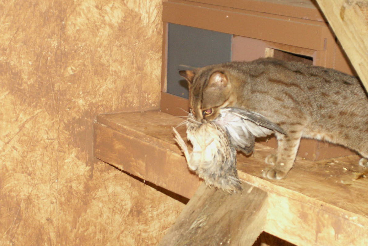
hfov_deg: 23.6
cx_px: 169
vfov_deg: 15.9
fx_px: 879
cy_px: 160
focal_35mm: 86
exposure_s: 1/40
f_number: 3.2
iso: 160
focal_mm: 10.26
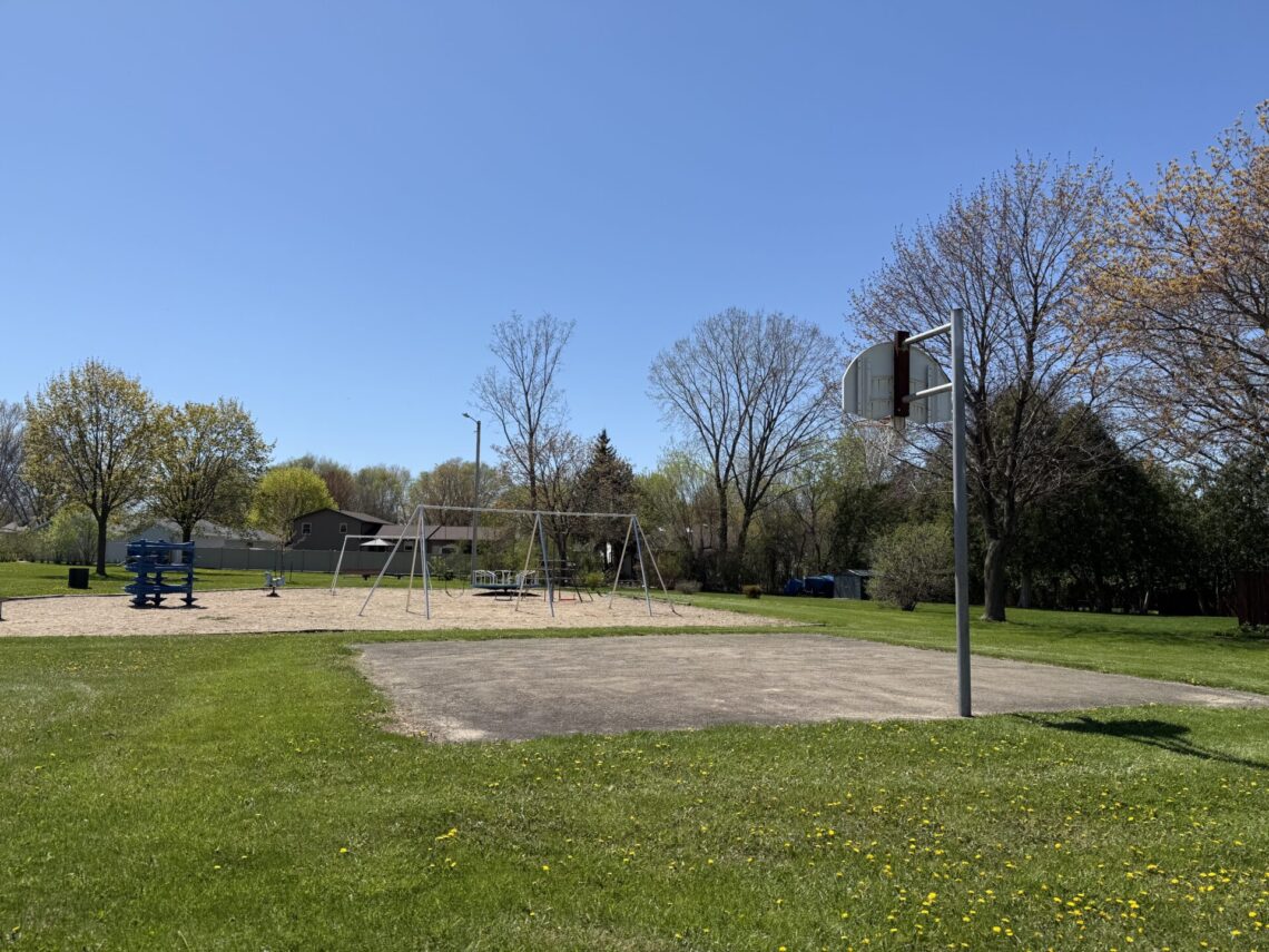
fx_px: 880
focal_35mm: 24
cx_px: 634
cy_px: 476
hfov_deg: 71.6
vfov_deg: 56.8
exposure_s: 1/5319
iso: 80
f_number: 1.78
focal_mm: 6.76
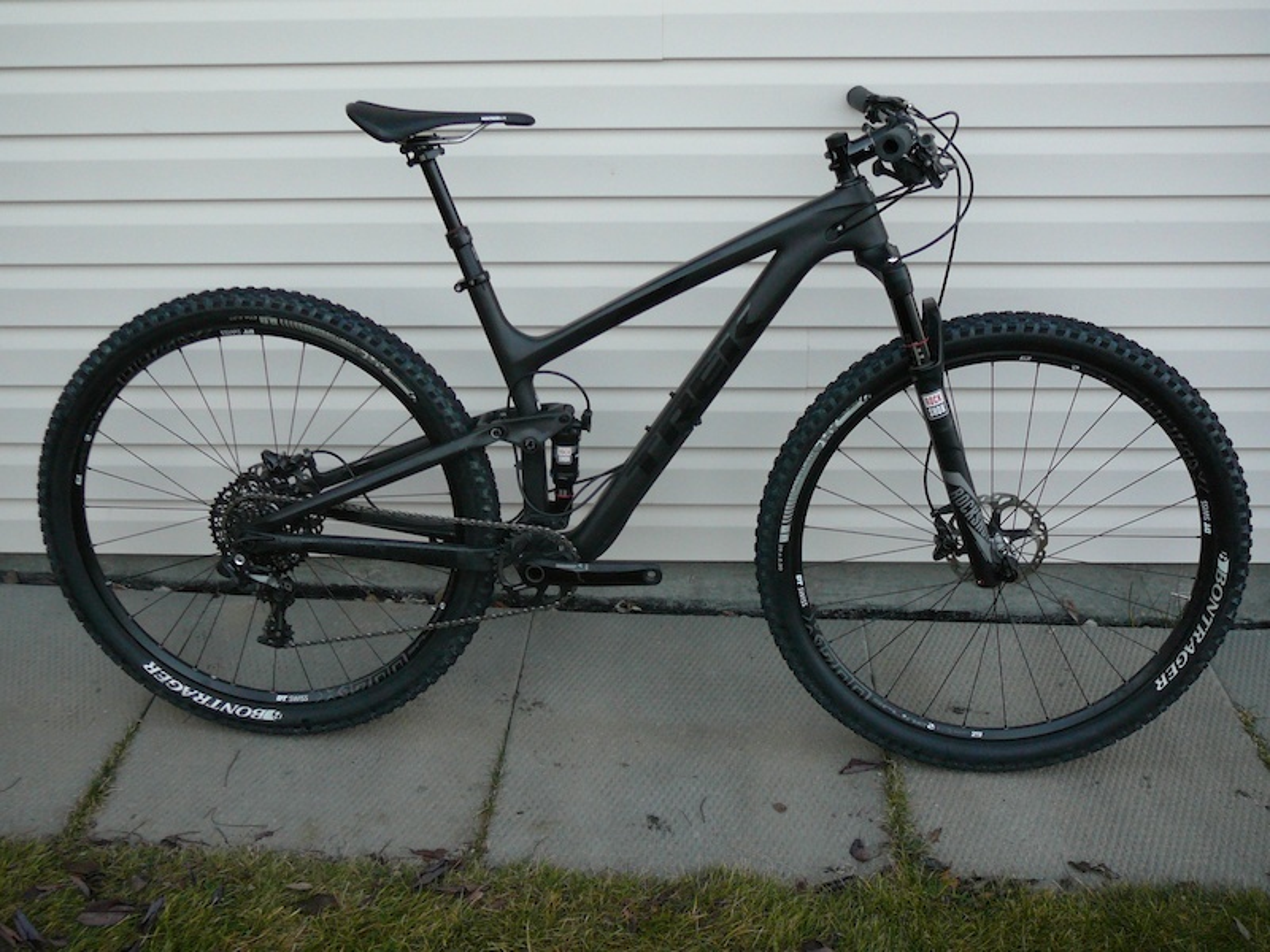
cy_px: 476
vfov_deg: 35.1
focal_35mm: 41
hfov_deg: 45.8
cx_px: 635
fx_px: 1504
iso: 160
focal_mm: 6.1
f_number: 3.1
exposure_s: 1/30
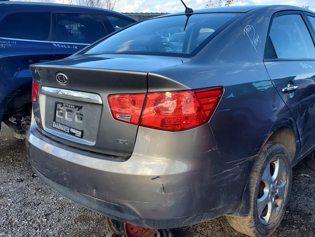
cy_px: 121
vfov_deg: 42.9
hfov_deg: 54.7
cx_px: 199
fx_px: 300
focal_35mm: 33
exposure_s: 1/449
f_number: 2.4
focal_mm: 4.3
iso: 50
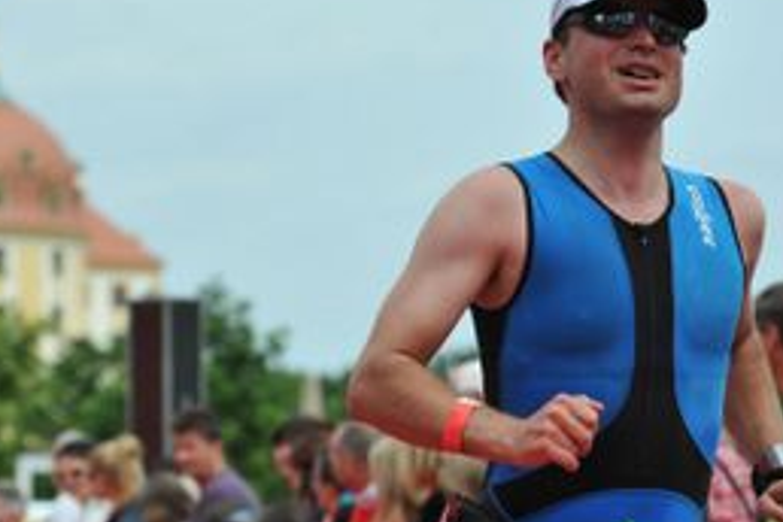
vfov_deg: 6.1
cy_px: 411
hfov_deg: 9.1
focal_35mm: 225
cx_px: 640
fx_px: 4893
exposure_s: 1/1000
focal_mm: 116
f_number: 5.6
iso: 200
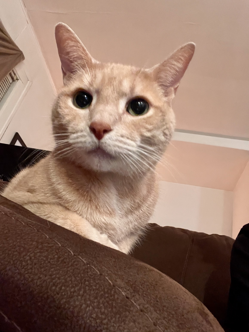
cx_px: 124
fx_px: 288
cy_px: 166
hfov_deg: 46.8
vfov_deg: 60.0
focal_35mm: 30
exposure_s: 1/17
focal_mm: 2.71
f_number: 2.2
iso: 640
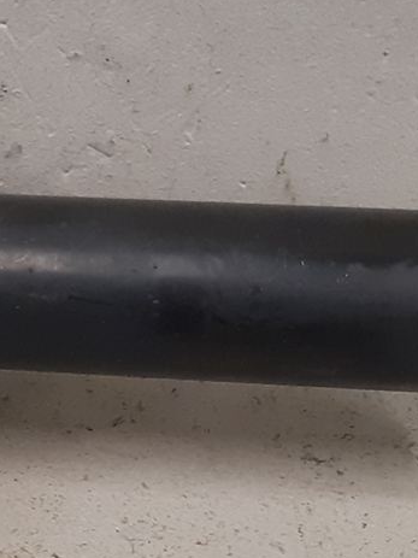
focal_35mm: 115
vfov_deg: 17.1
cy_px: 275
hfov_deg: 11.6
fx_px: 1852
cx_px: -406
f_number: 1.7
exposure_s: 1/50
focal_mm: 3.93
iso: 200
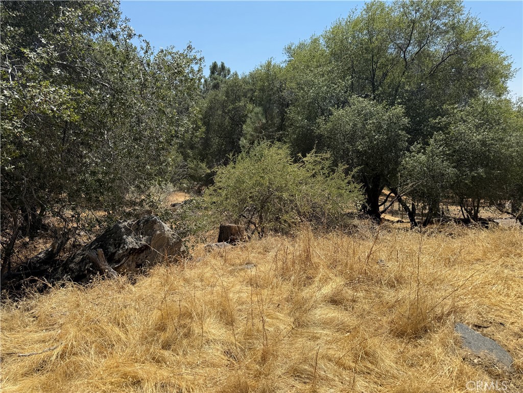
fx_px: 363
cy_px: 196
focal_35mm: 24
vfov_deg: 56.8
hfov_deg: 71.6
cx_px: 262
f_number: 1.78
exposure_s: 1/4405
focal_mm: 6.76
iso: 80
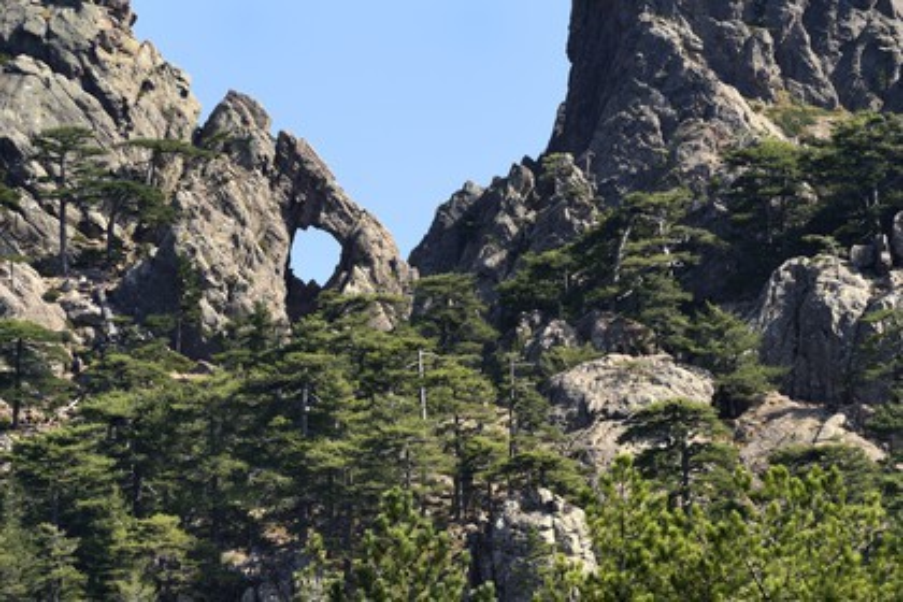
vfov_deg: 6.9
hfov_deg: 10.3
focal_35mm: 200
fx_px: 5016
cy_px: 301
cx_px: 452
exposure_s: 1/250
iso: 200
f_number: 10
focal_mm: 200
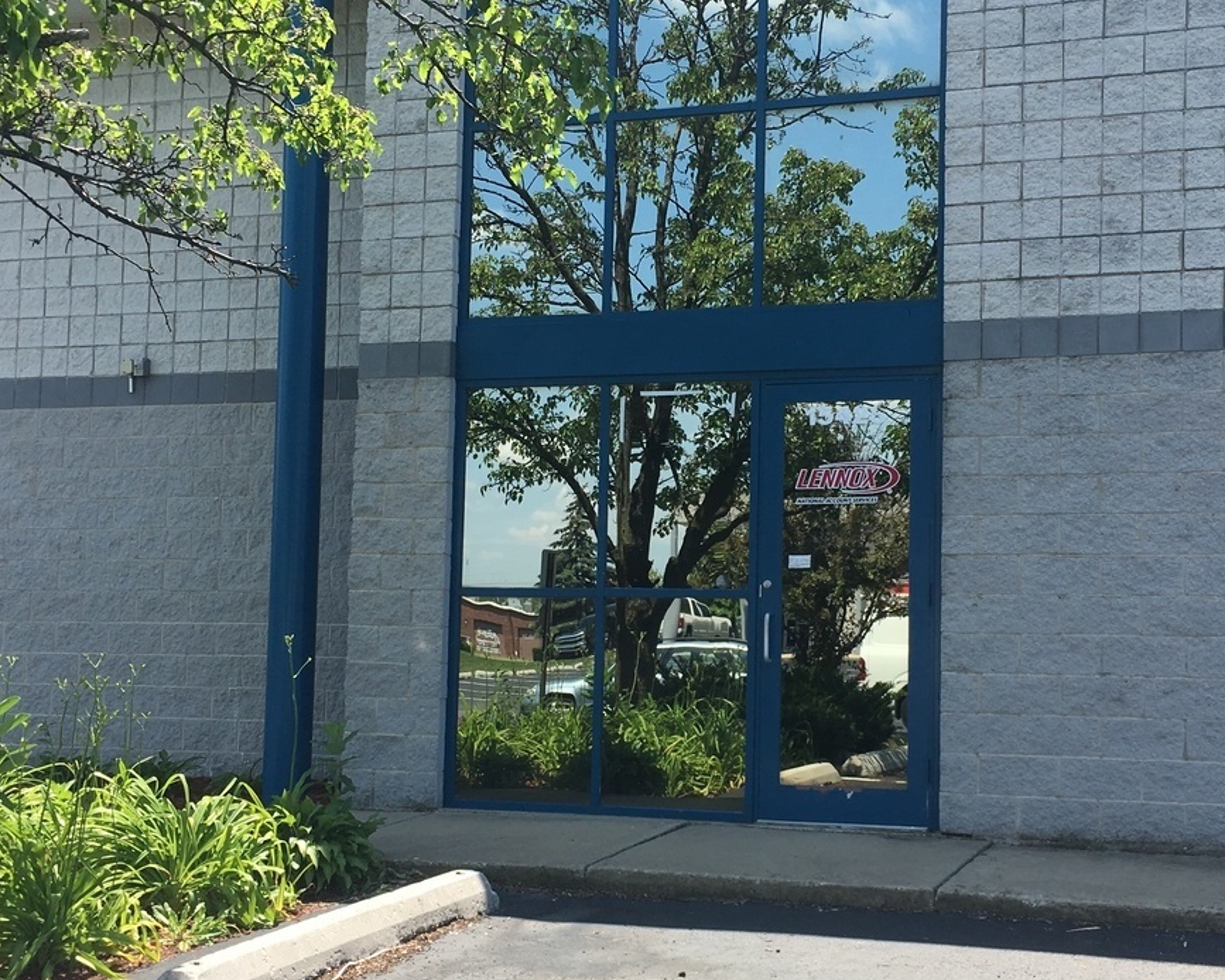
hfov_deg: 39.4
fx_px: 1704
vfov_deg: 32.1
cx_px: 733
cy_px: 493
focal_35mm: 47
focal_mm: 4.15
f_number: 2.2
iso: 25
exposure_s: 1/801
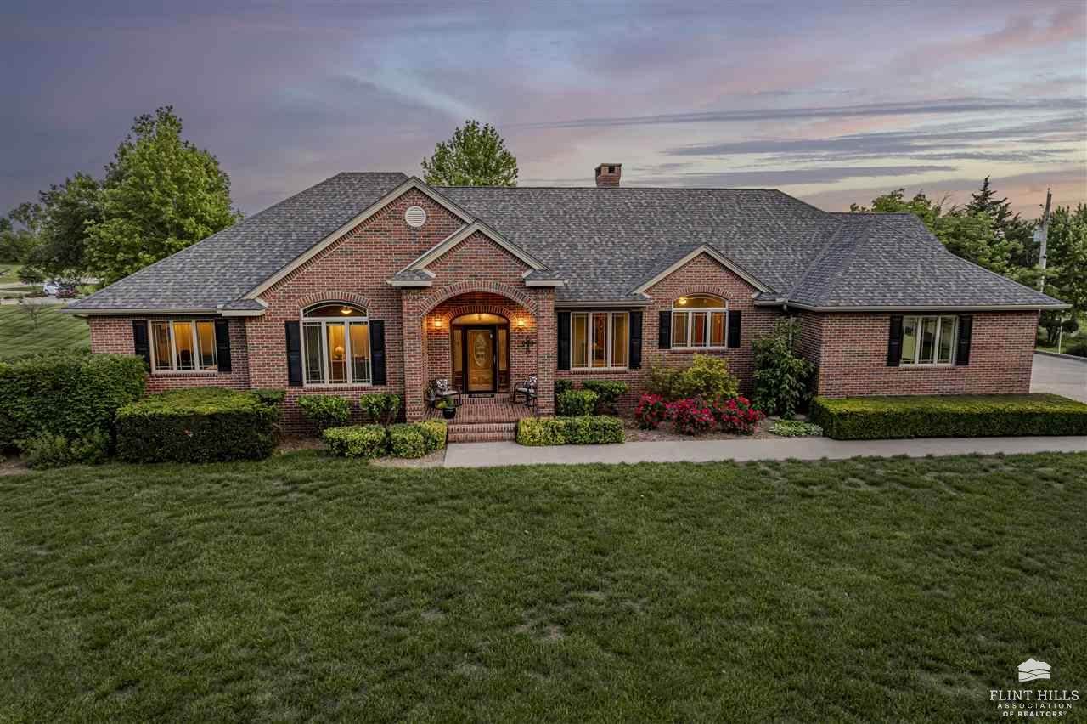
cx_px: 544
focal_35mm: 22
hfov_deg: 78.6
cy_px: 362
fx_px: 664
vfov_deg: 57.2
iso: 100
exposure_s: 1/30
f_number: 2.8
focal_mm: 8.38
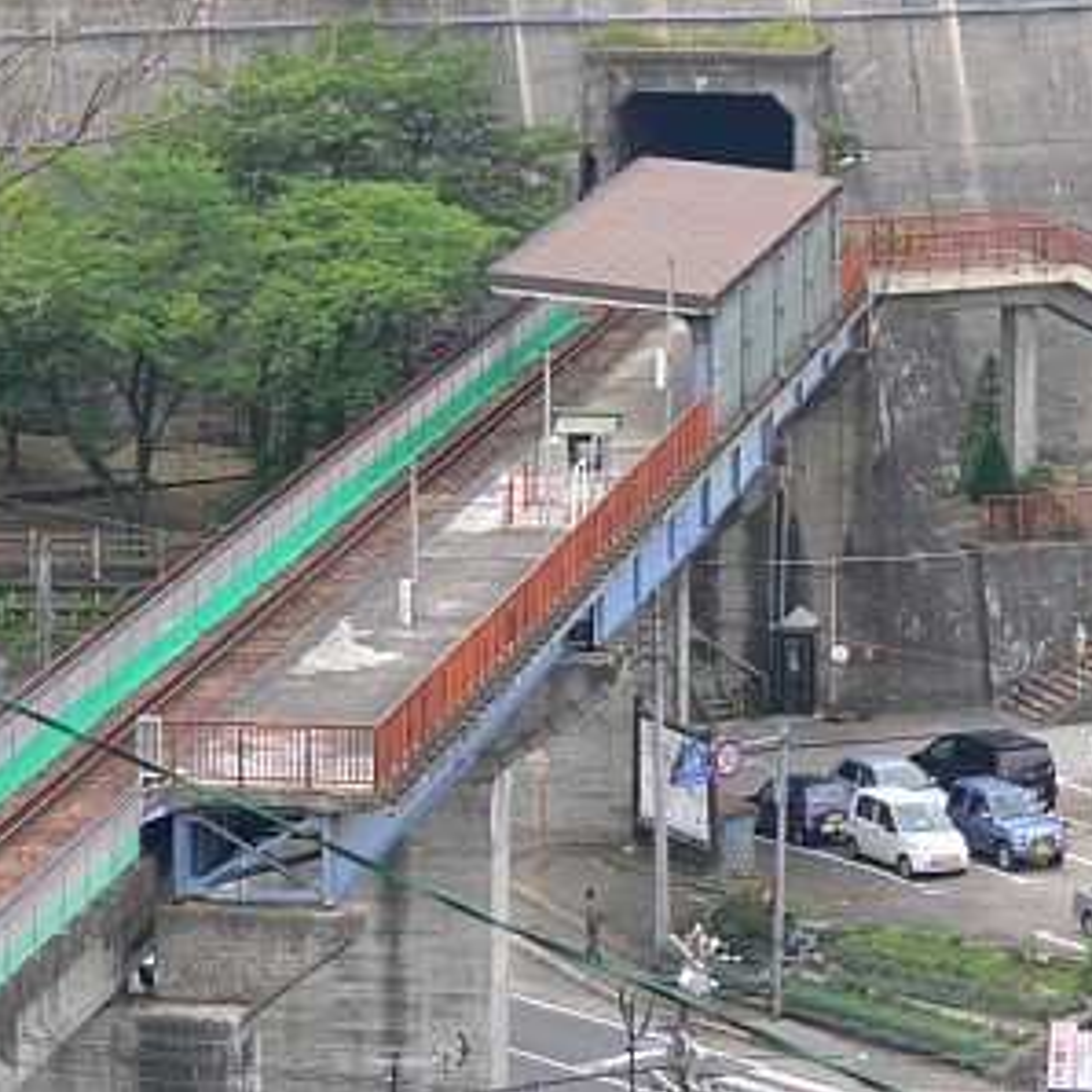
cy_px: 546
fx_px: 7888
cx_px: 403
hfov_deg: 7.9
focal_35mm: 221
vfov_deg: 7.9
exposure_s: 1/100
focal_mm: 39.4
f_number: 5.6
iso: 80
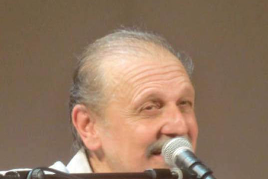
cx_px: 96
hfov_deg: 5.2
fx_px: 2940
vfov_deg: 3.5
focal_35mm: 395
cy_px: 188
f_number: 5.2
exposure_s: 1/10
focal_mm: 35.7
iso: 400
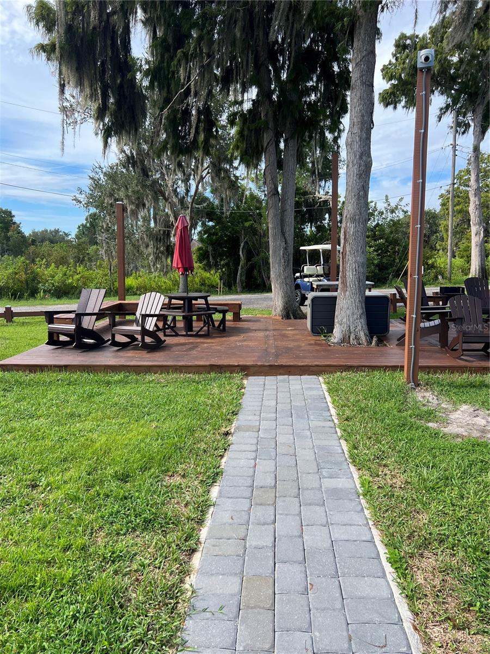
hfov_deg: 53.1
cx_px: 245
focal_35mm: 26
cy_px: 327
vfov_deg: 67.3
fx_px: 491
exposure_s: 1/1575
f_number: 1.5
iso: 50
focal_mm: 5.7
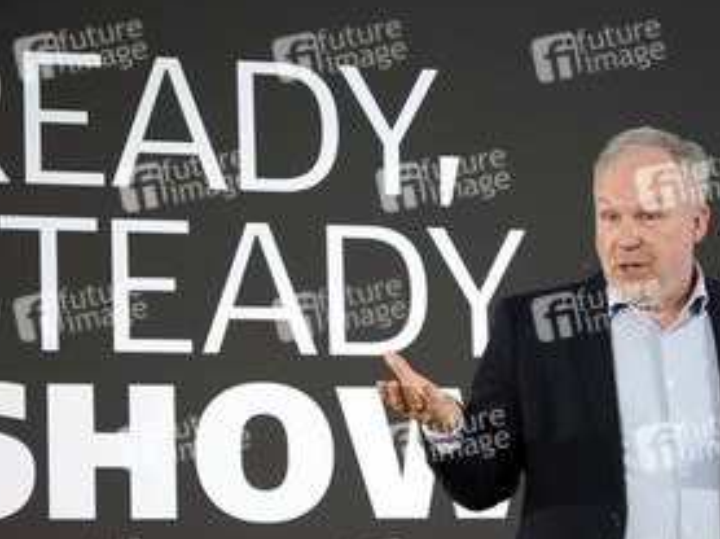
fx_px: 2951
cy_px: 376
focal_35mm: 142
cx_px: 374
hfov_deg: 13.9
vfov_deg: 10.4
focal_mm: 91
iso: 1600
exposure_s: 1/320
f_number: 4.5
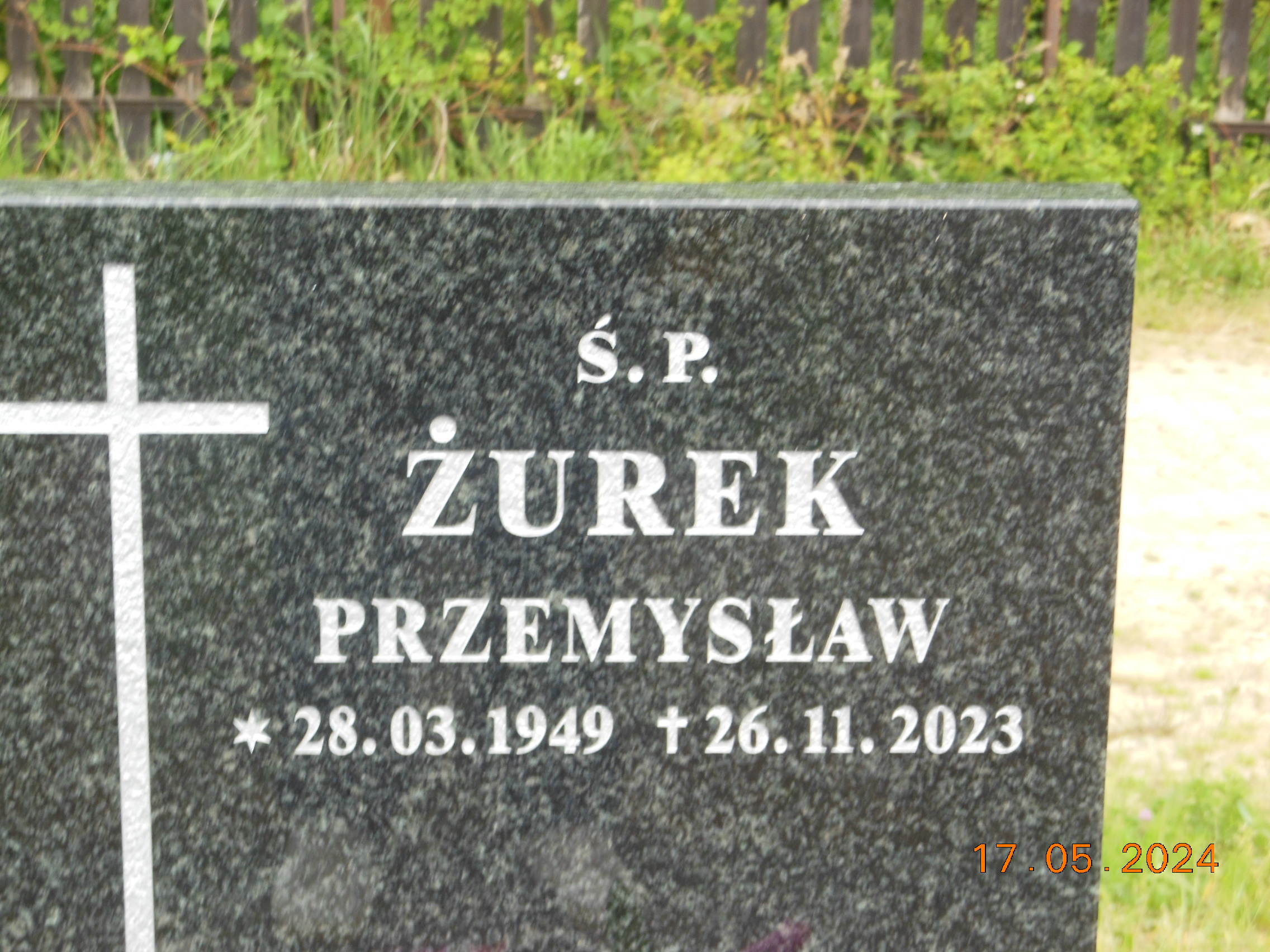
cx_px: 635
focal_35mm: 87
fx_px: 3192
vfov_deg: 17.0
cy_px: 476
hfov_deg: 22.5
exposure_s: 1/100
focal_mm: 15.5
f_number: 4.6
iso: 125
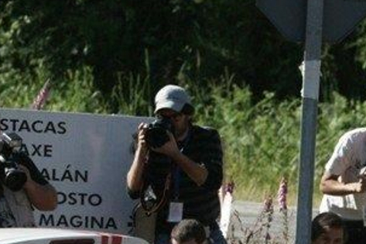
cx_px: 141
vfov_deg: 1.4
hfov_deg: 2.2
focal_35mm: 948
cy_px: 227
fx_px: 9634
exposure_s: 1/1600
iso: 800
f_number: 7.1
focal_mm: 280
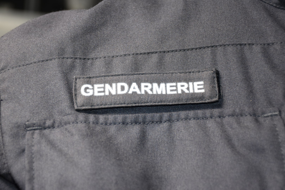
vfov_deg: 16.3
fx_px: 665
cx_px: 142
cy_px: 95
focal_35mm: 84
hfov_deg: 24.2
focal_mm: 56
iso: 800
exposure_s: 1/100
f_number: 4.8
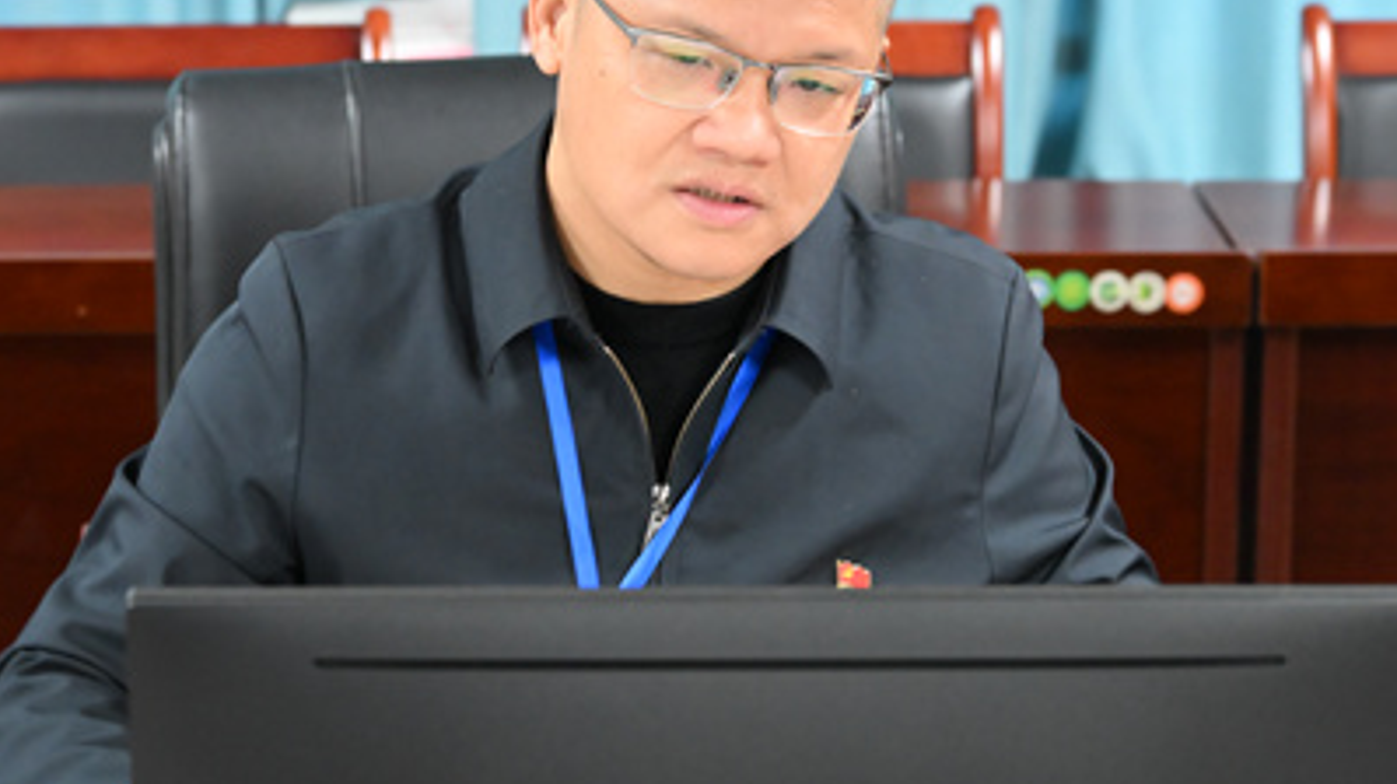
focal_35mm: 117
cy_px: 385
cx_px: 735
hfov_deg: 18.3
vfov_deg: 10.3
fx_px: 4332
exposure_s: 1/60
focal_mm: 81
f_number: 6.3
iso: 7200
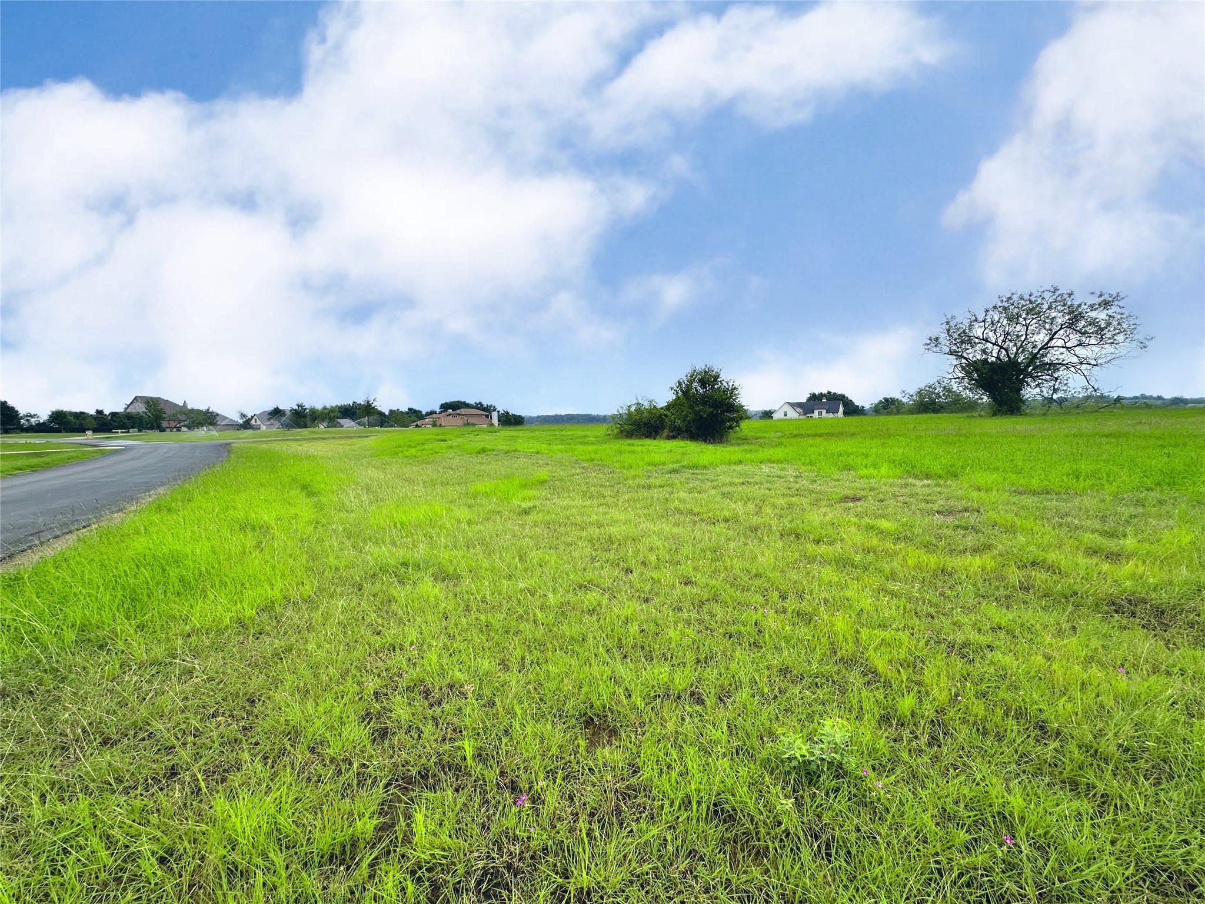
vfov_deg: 85.7
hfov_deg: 102.1
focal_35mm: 14
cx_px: 602
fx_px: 487
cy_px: 452
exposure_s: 1/1855
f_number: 2.2
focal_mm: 2.22
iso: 50
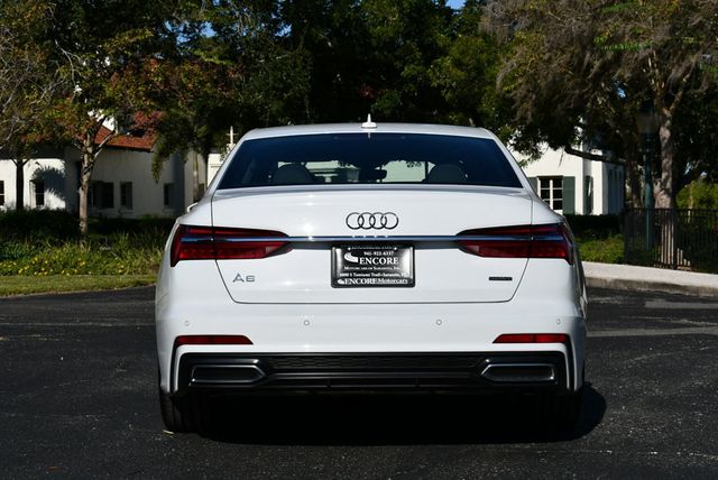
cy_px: 240
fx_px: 1437
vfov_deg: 19.0
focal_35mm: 72
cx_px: 359
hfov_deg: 28.0
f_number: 11
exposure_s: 1/500
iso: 100
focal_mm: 36
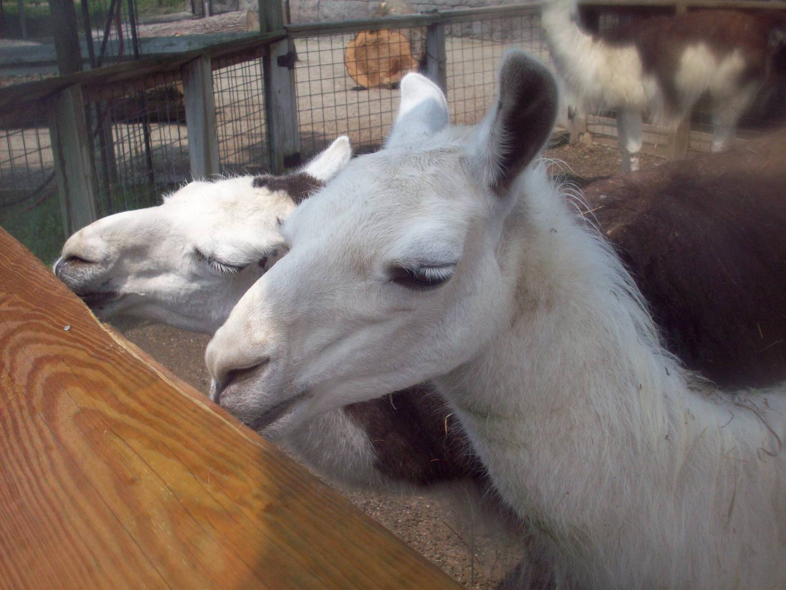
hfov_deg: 50.1
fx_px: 840
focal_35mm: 37
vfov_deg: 38.7
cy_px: 295
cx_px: 393
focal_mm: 6.2
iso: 80
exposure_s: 1/343
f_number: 5.6
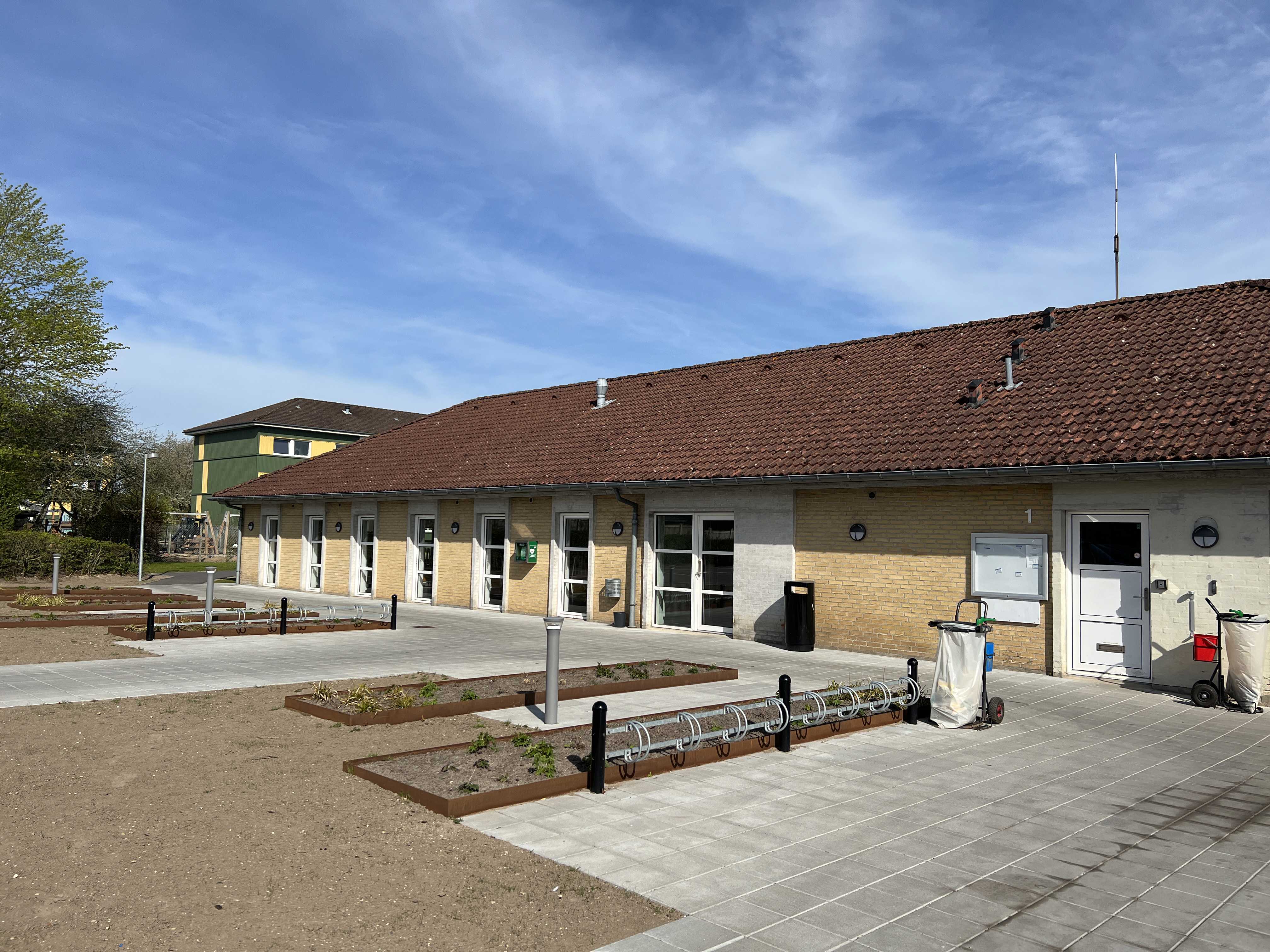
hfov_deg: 67.3
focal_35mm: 26
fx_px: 954
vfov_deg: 53.1
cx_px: 635
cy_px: 476
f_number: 1.5
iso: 50
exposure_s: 1/6211
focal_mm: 5.7
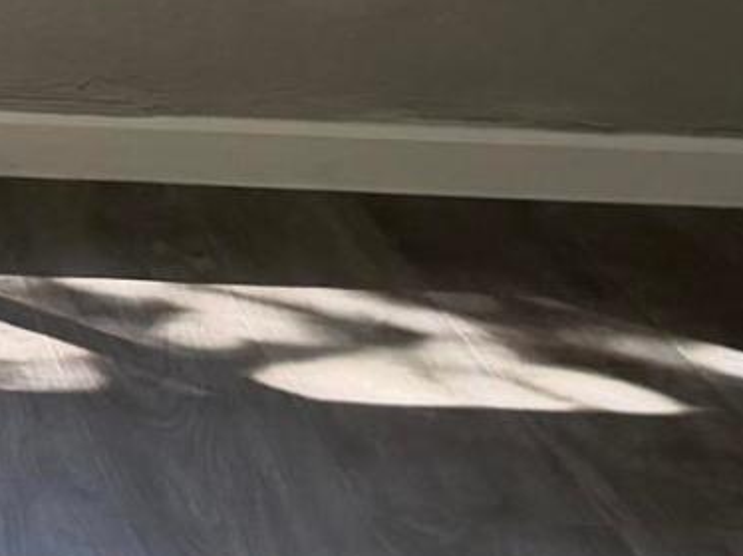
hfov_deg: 10.4
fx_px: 3968
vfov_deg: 7.7
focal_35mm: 185
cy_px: -576
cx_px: -324
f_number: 1.78
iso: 125
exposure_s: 1/203
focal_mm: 6.76
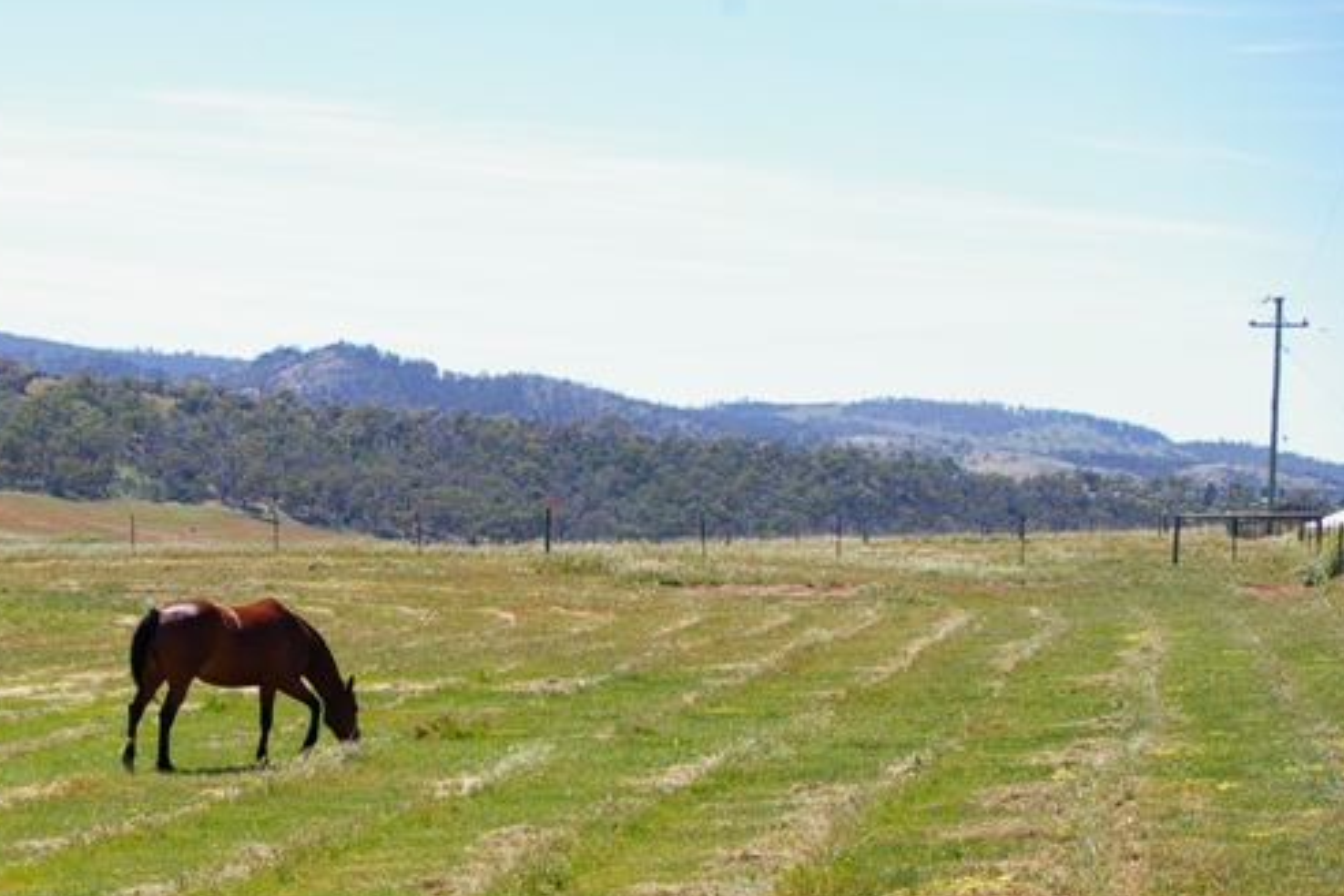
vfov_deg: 11.2
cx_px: 309
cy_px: 701
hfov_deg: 16.7
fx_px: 4554
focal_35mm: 122
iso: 200
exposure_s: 1/320
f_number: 9
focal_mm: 50
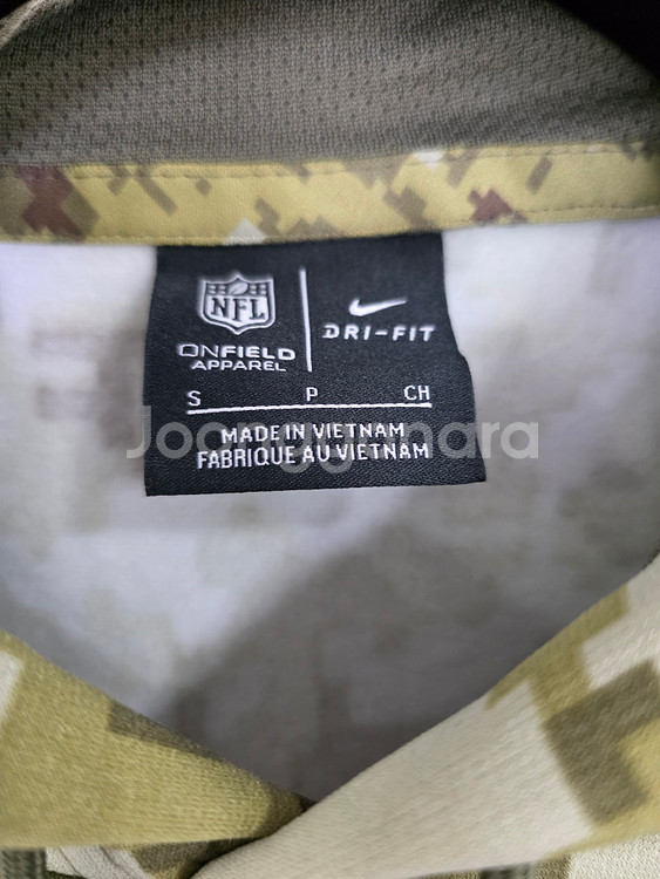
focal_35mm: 23
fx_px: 584
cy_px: 440
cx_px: 330
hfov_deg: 58.9
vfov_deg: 73.9
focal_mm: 6.3
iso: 1250
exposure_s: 1/120
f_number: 1.7
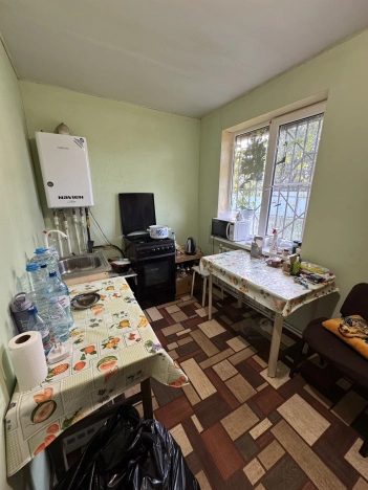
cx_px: 184
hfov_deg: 85.7
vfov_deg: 102.1
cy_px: 245
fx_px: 198
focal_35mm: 14
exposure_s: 1/70
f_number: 2.2
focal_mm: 2.22
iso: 320
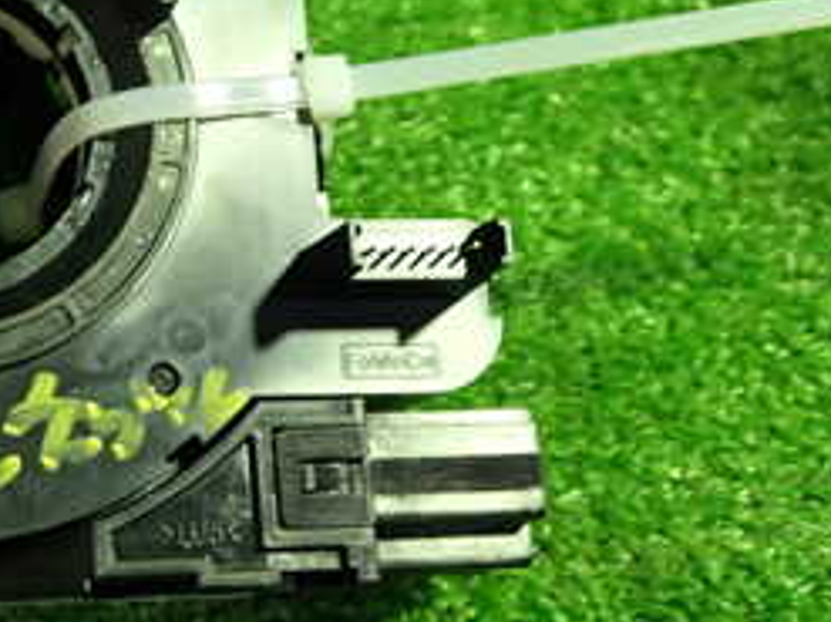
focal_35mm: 73
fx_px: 1752
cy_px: 121
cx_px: 84
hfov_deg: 25.8
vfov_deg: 19.9
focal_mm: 5.4
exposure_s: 1/30
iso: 250
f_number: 2.3
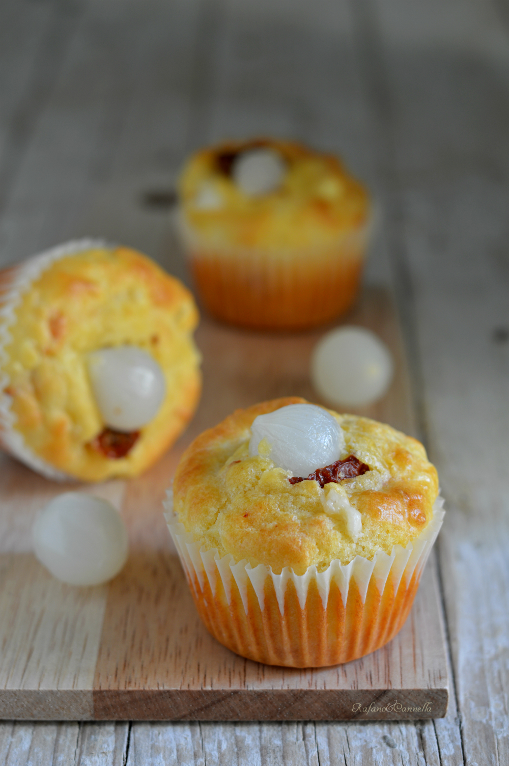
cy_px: 383
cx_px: 254
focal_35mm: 75
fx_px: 1593
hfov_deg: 18.1
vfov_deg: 27.0
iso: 100
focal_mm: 50
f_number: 4
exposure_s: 1/8
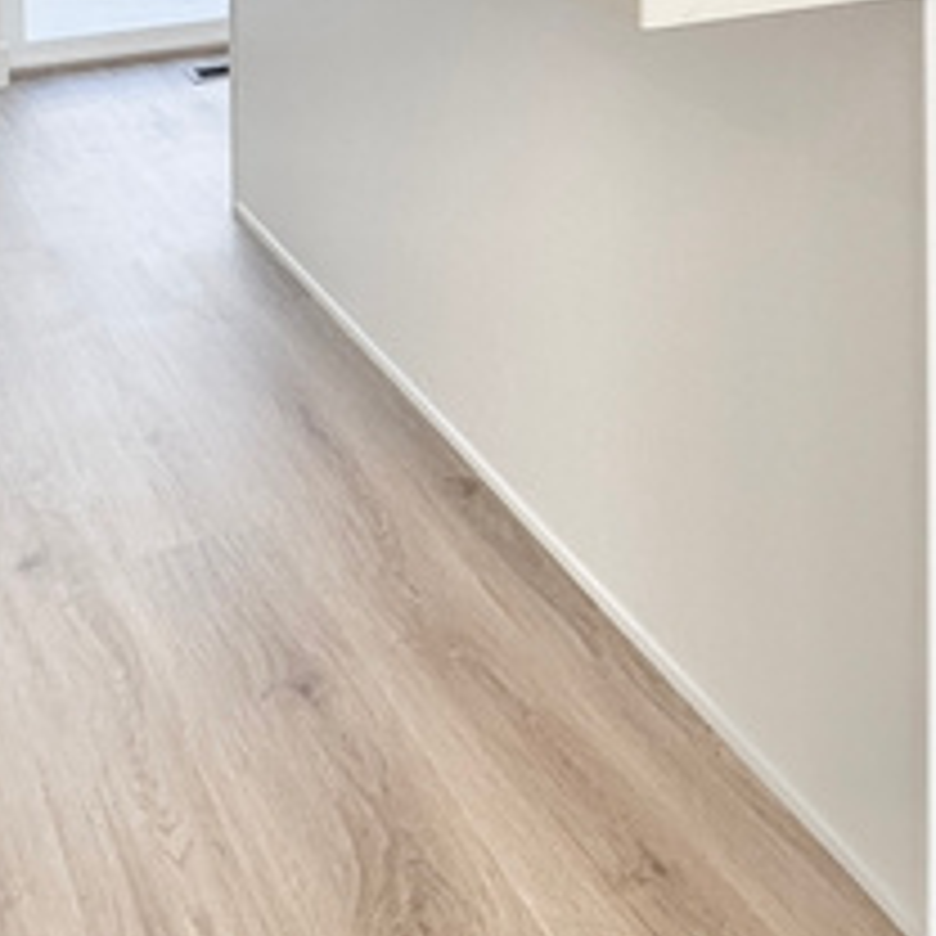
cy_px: -364
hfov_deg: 27.9
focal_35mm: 61
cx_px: 652
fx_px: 1866
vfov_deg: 23.8
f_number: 2.2
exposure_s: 1/199
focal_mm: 2.22
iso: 40
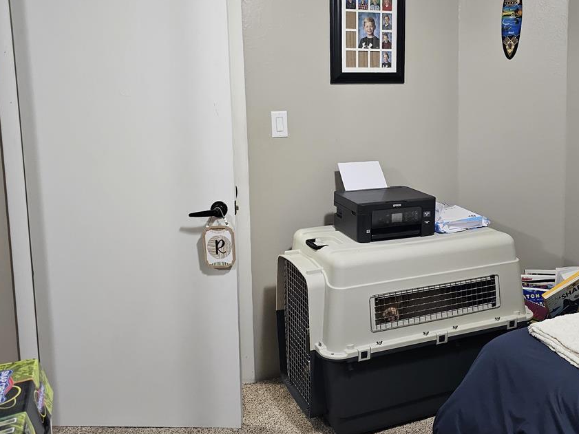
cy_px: 161
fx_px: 586
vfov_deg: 40.4
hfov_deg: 52.3
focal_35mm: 35
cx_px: 346
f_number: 1.7
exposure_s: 1/120
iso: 1000
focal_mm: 6.3
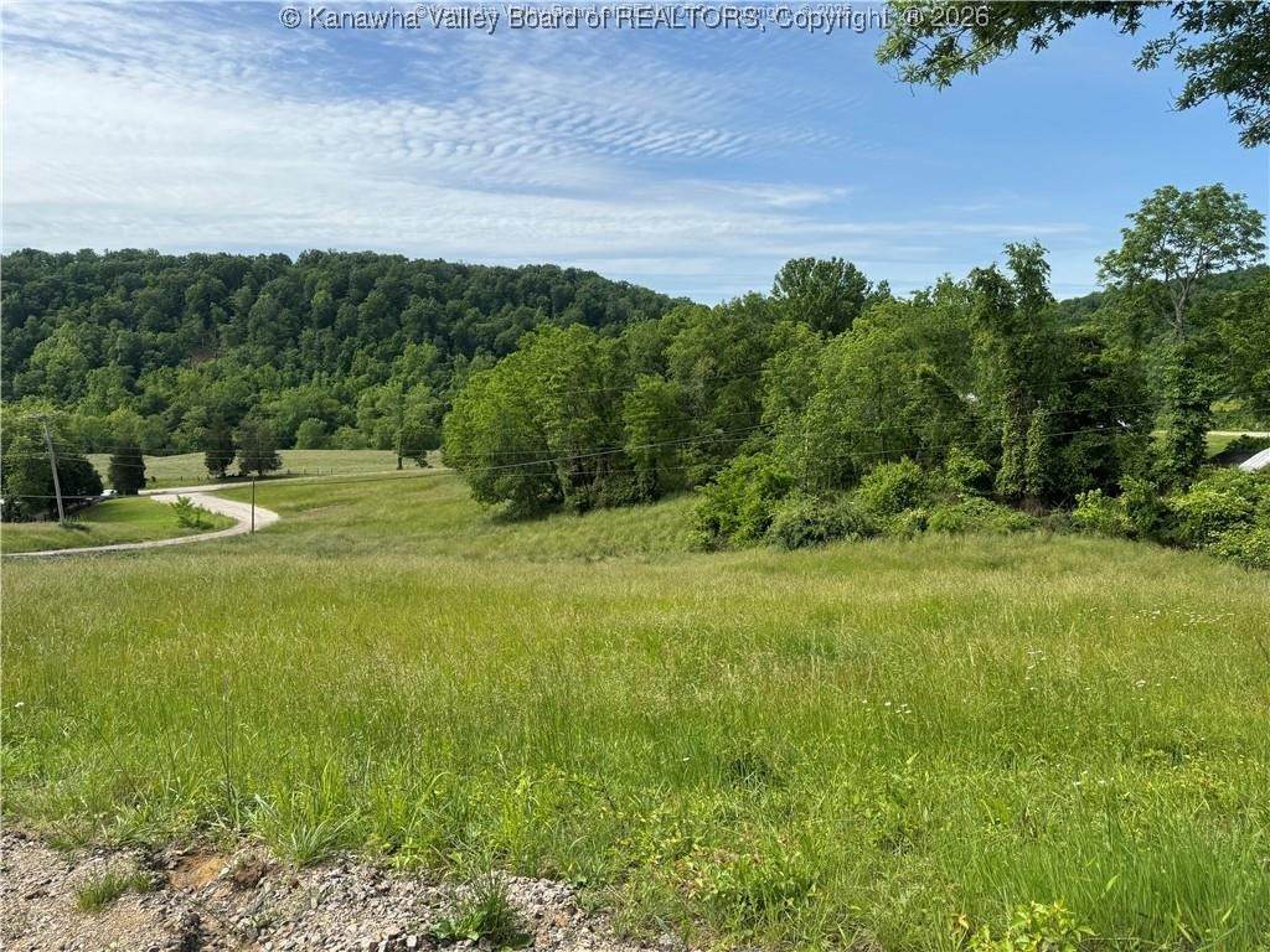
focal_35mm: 24
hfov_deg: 71.6
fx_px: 881
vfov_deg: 56.8
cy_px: 476
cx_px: 635
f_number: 1.78
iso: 80
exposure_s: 1/3413
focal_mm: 6.76
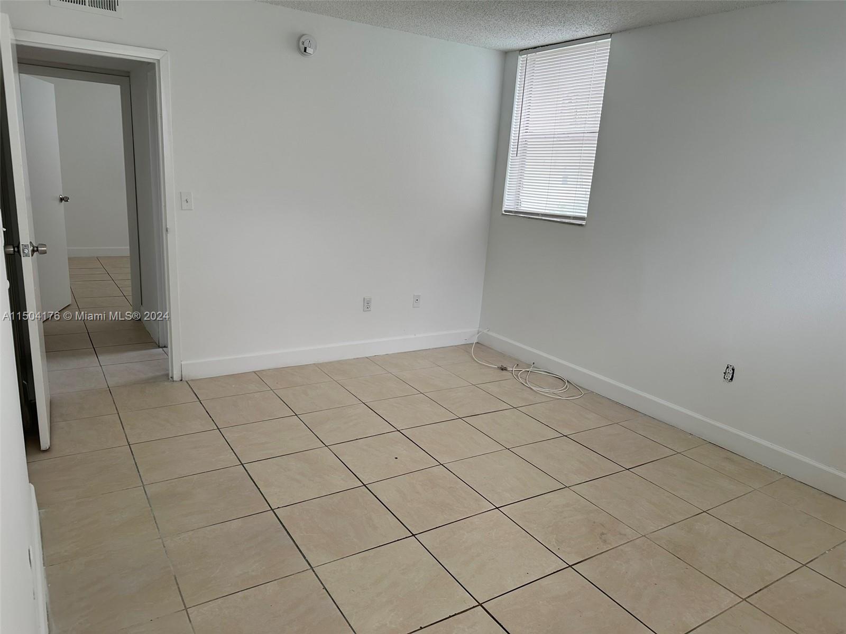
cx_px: 423
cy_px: 317
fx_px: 587
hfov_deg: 71.6
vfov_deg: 56.8
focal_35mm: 24
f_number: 1.78
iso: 80
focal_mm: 6.86
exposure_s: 1/153
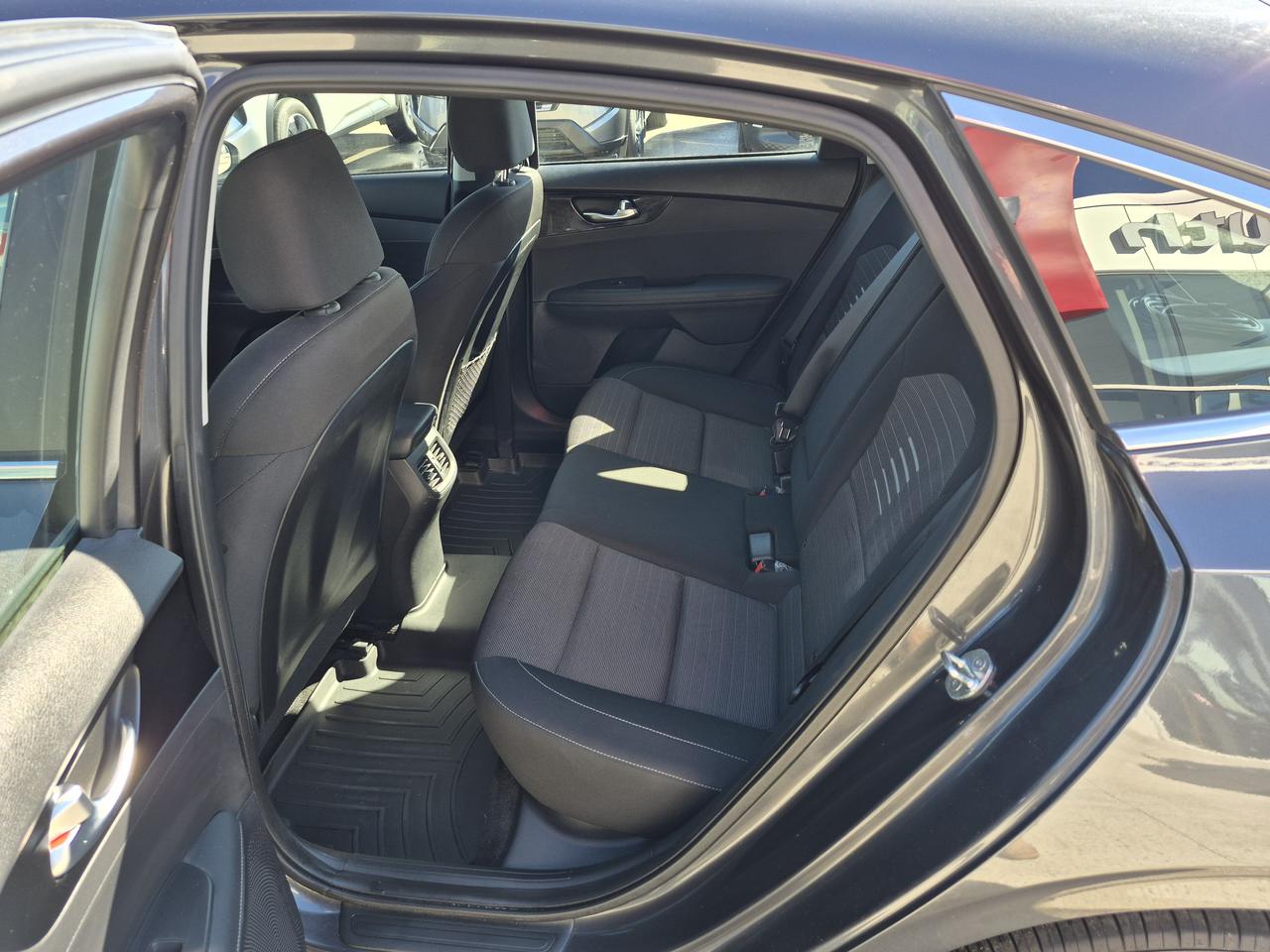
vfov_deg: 58.9
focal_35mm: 23
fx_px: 844
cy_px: 476
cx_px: 635
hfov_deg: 73.9
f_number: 1.8
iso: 32
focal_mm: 5.4
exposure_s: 1/180
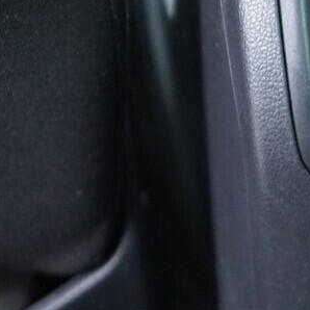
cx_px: 546
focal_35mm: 148
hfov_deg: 11.1
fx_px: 1500
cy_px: 171
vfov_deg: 11.8
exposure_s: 1/40
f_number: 2.8
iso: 2500
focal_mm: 24
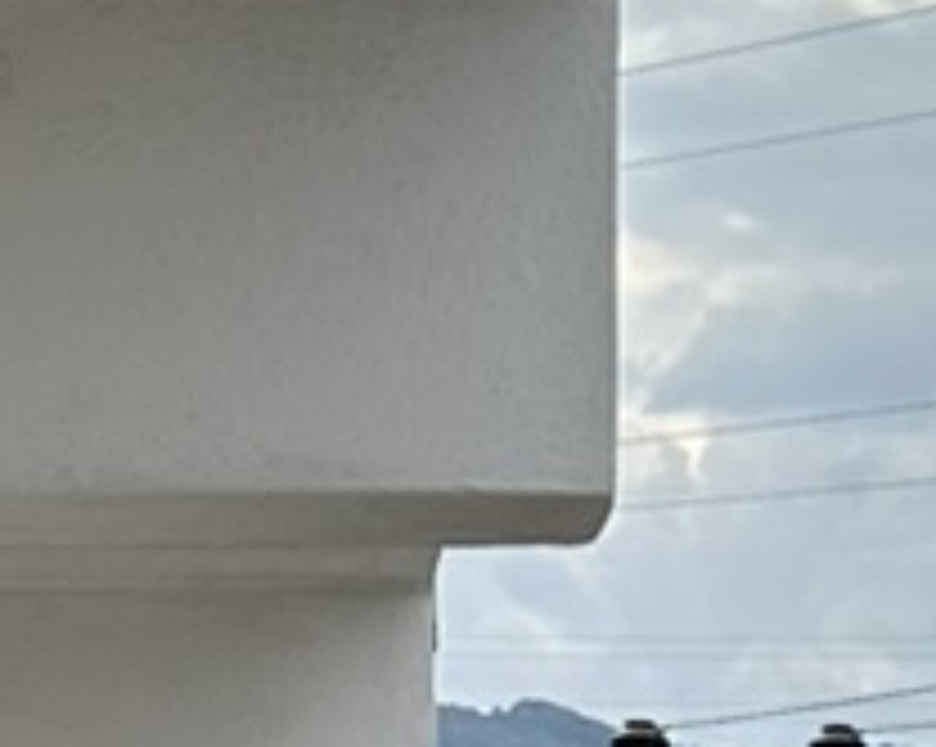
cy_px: 2452
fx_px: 6393
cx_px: 464
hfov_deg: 8.4
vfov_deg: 6.1
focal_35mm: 231
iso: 80
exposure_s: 1/3058
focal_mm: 6.86
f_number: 1.78
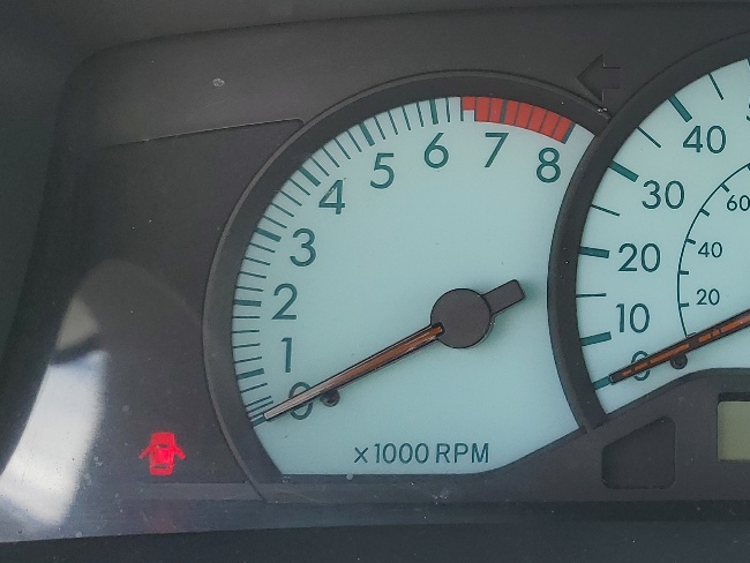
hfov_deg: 28.3
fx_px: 1387
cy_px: 166
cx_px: 757
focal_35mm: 64
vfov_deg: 22.8
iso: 50
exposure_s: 1/385
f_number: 1.5
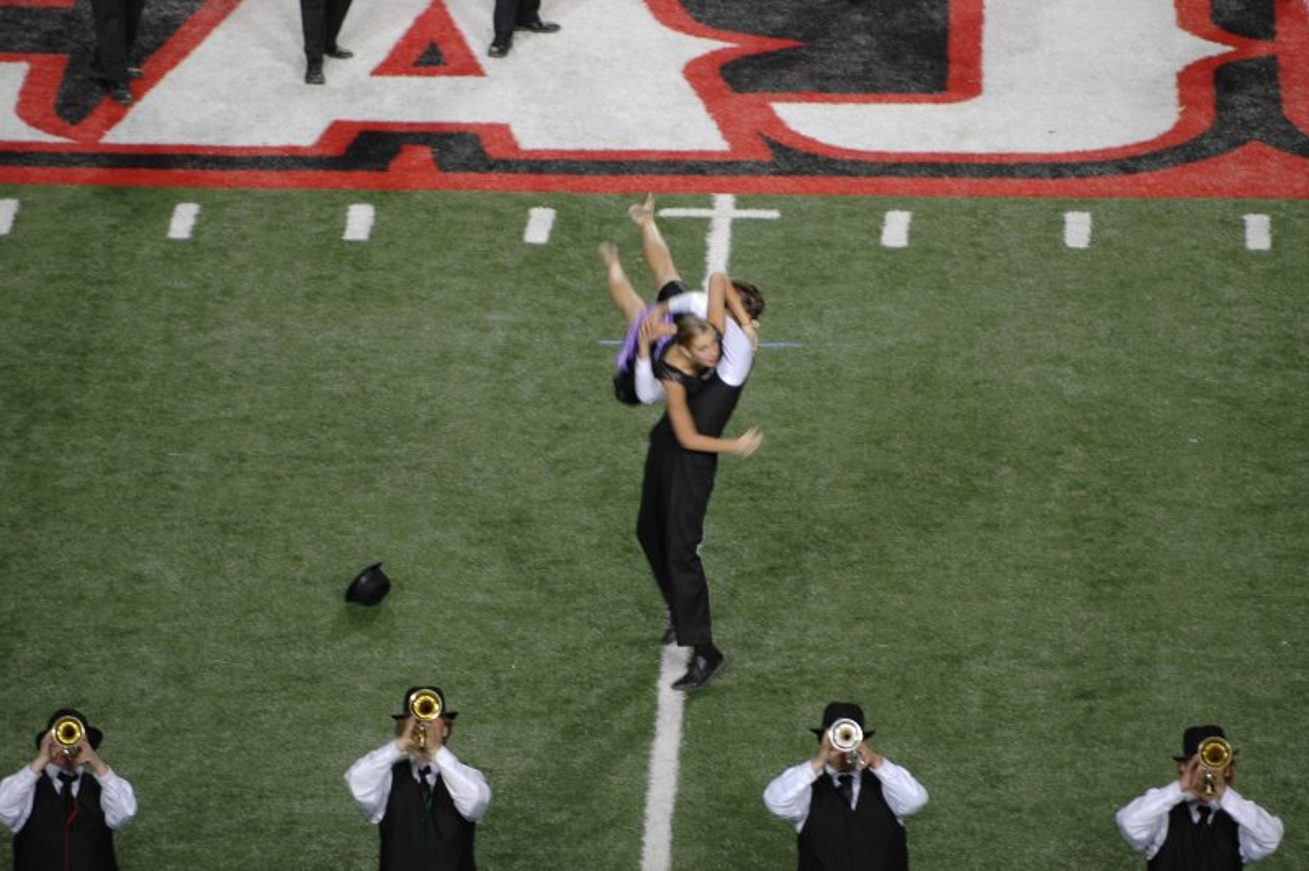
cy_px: 436
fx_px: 10899
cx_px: 654
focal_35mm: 300
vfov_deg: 4.6
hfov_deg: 6.9
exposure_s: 1/60
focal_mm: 200
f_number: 2.8
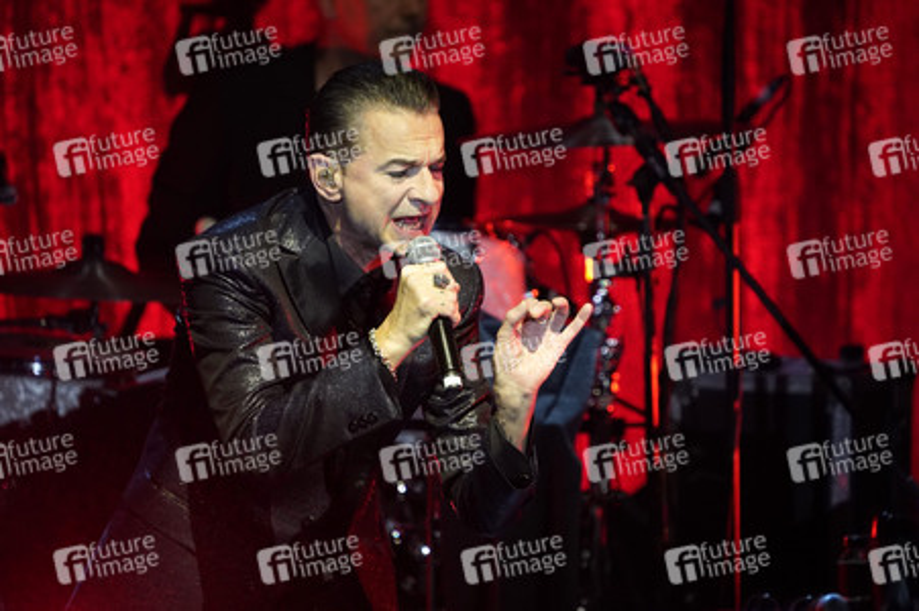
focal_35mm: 600
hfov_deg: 3.4
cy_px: 306
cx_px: 460
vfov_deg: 2.3
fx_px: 15305
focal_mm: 600
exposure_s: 1/320
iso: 4000
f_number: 6.3
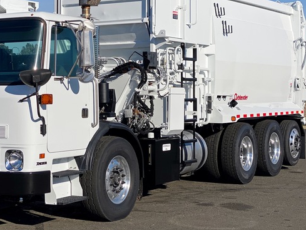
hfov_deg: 23.4
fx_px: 734
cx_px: 86
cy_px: 73
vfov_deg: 17.7
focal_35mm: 83
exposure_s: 1/3984
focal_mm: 6
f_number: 2
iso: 25
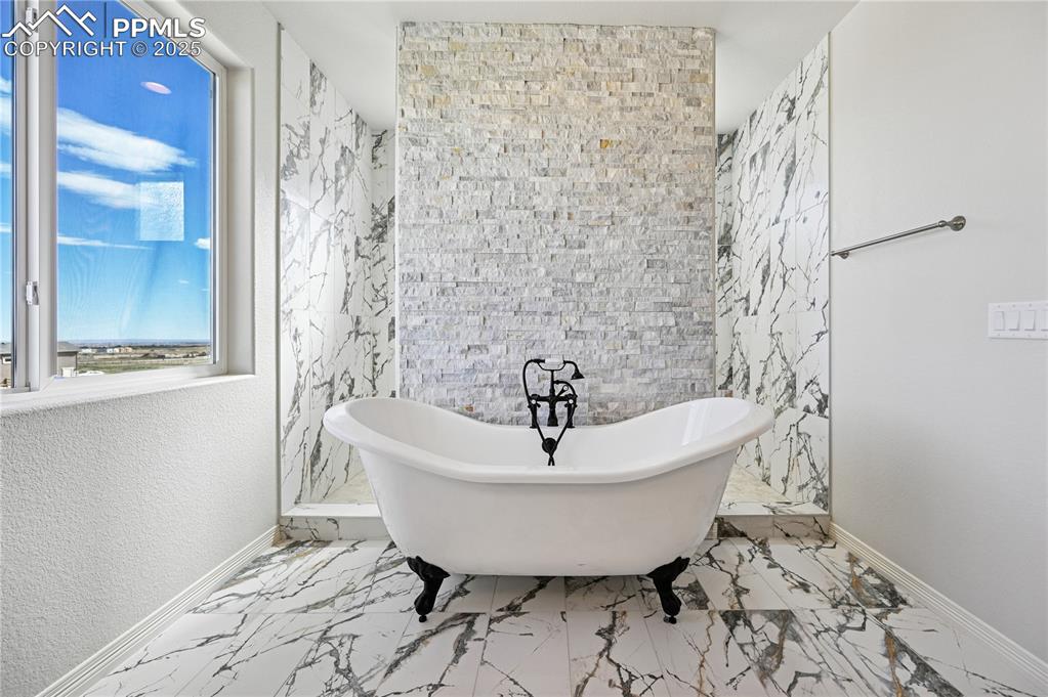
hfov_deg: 104.3
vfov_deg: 81.1
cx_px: 524
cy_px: 348
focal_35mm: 14
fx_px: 407
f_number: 5.6
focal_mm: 14
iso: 320
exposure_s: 1/400
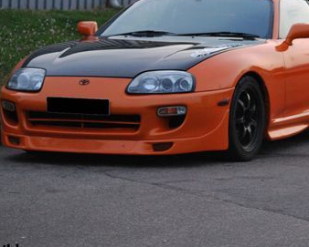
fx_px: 1904
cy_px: 75
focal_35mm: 208
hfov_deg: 9.3
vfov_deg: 7.4
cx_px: 236
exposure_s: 1/60
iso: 1600
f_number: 4
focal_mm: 78
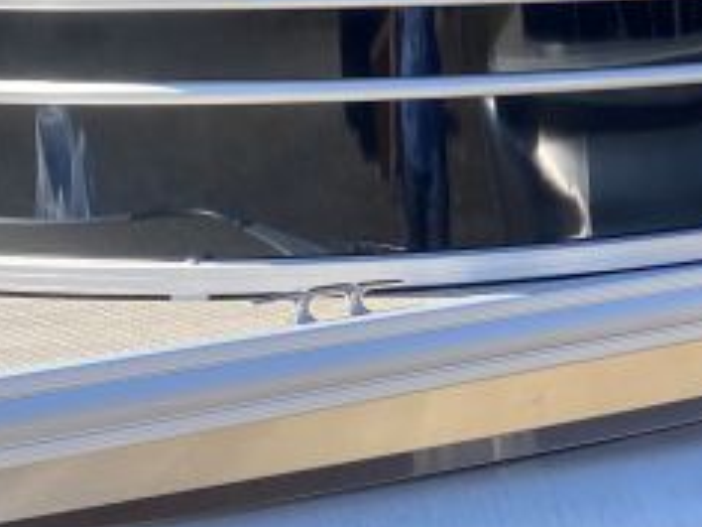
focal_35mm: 113
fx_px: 2292
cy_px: 208
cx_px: 1270
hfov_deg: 15.1
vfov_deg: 13.1
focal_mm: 4.25
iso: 32
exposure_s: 1/898
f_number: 1.8
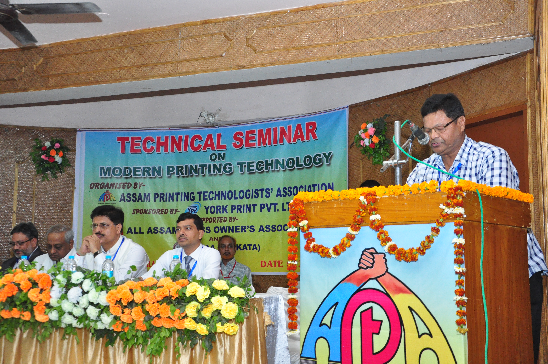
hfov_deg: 46.4
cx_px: 274
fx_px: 639
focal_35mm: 42
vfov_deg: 31.8
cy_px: 182
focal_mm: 28
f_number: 4.5
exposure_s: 1/125
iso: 2000
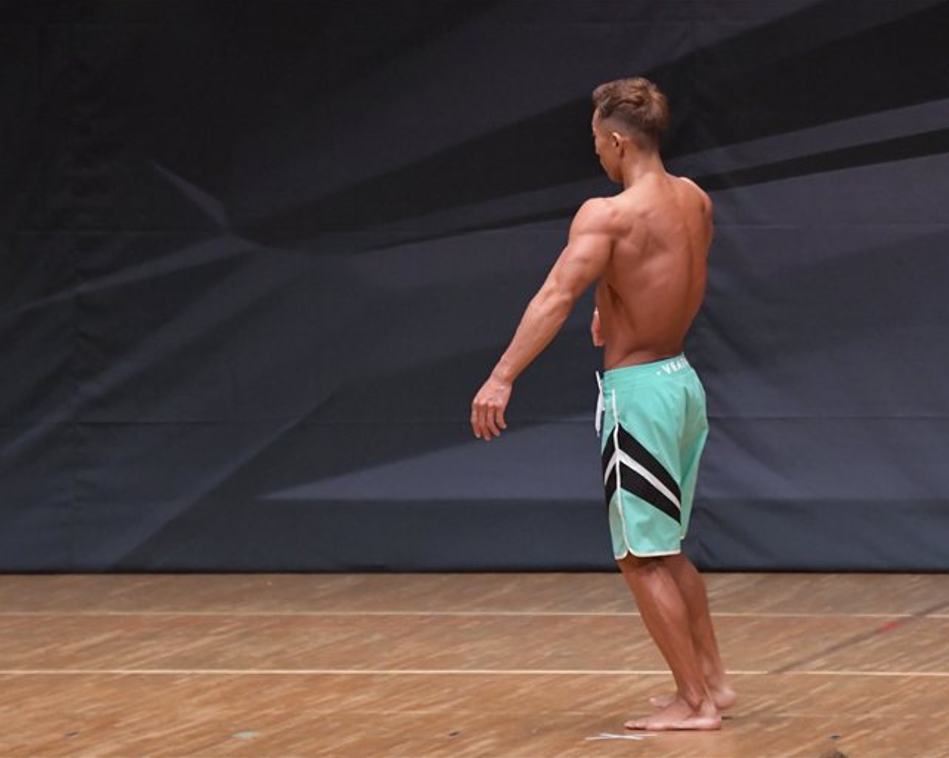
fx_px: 9545
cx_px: 537
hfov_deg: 5.7
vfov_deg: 4.5
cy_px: 378
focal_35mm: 340
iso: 6400
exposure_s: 1/400
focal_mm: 200
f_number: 5.6
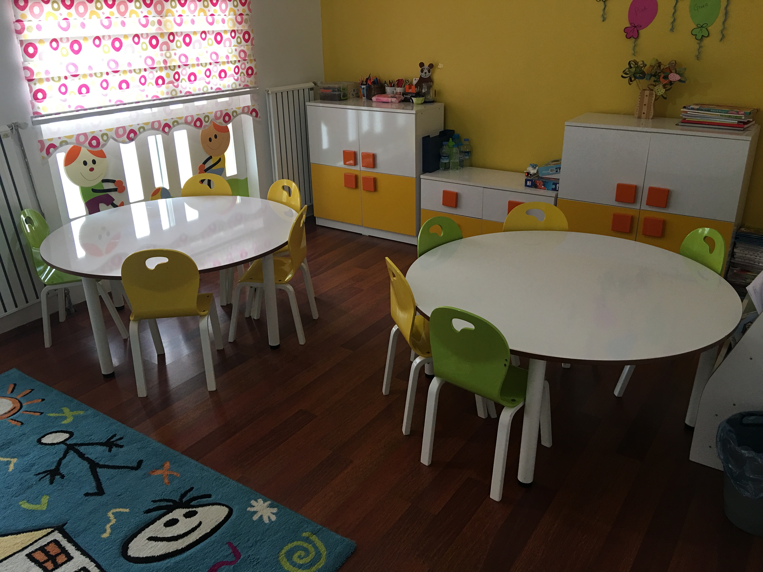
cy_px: 286
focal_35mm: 29
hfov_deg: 61.7
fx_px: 639
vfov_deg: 48.2
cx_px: 382
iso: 50
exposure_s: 1/33
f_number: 2.2
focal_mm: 4.15
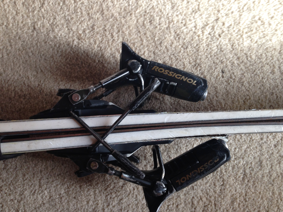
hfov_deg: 55.4
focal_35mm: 33
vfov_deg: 42.9
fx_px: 270
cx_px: 142
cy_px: 106
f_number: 2.4
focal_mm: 4.12
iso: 64
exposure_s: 1/40
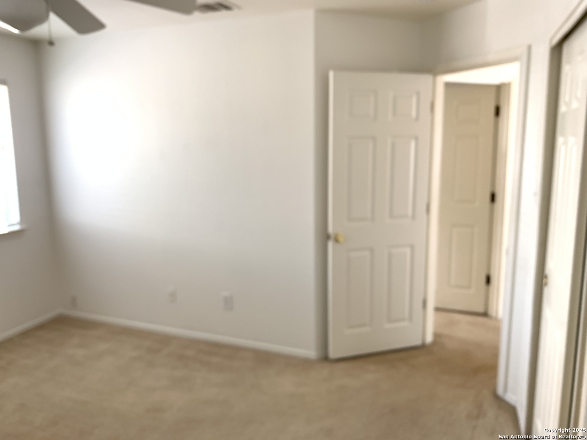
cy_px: 220
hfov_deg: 67.3
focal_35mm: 26
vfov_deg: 53.1
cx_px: 294
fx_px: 441
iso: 160
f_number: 1.8
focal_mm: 4.25
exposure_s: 1/60
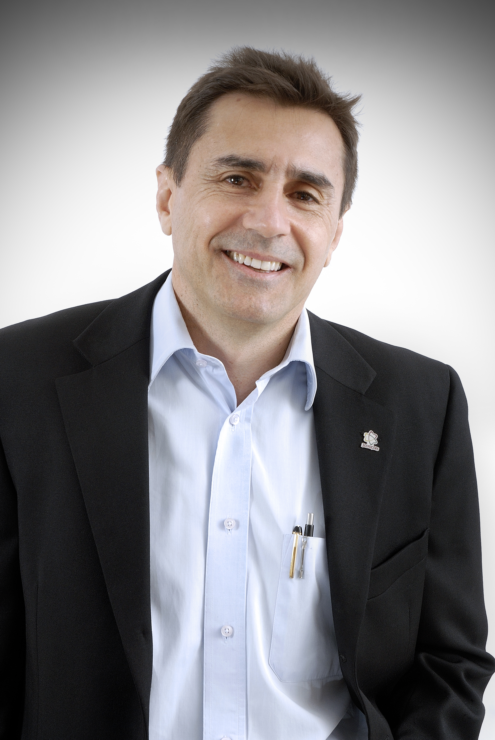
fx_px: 1419
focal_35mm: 69
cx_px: 248
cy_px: 370
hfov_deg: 19.8
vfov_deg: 29.2
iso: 250
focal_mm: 46
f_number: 9
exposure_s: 1/125
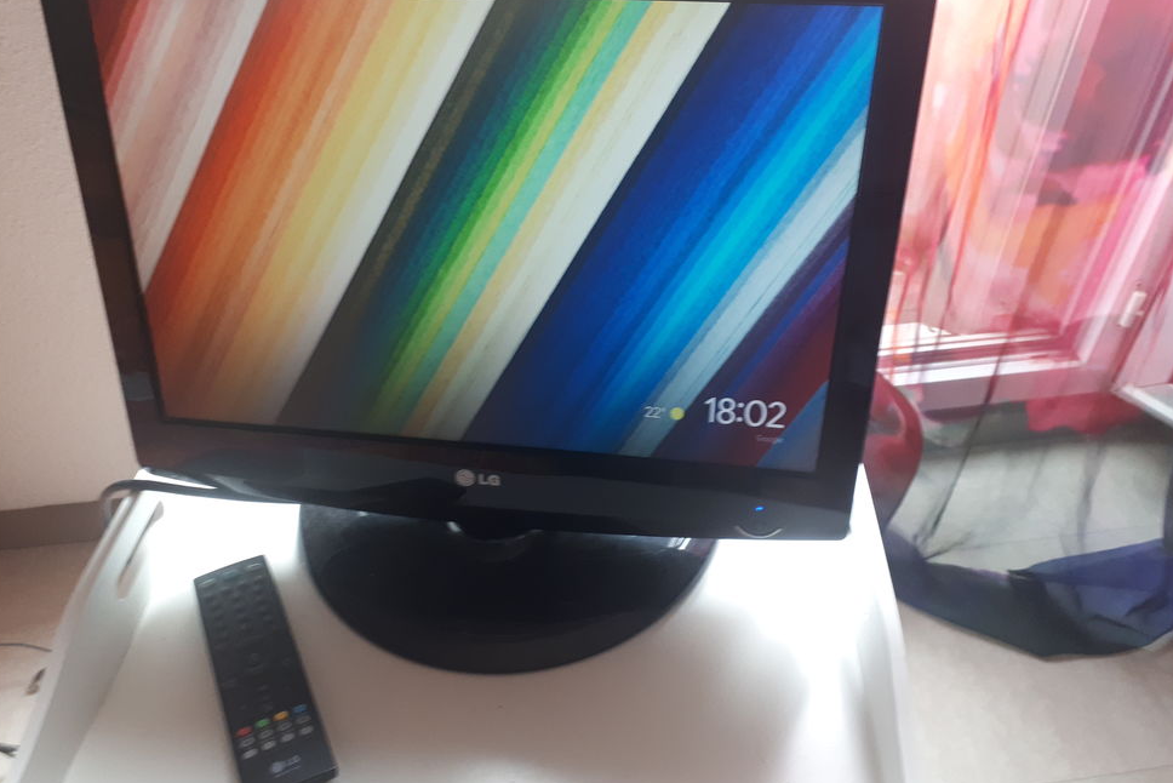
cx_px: 588
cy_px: 390
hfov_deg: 63.6
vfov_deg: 45.0
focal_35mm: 29
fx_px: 945
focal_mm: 3.6
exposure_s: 1/17
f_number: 1.9
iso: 200
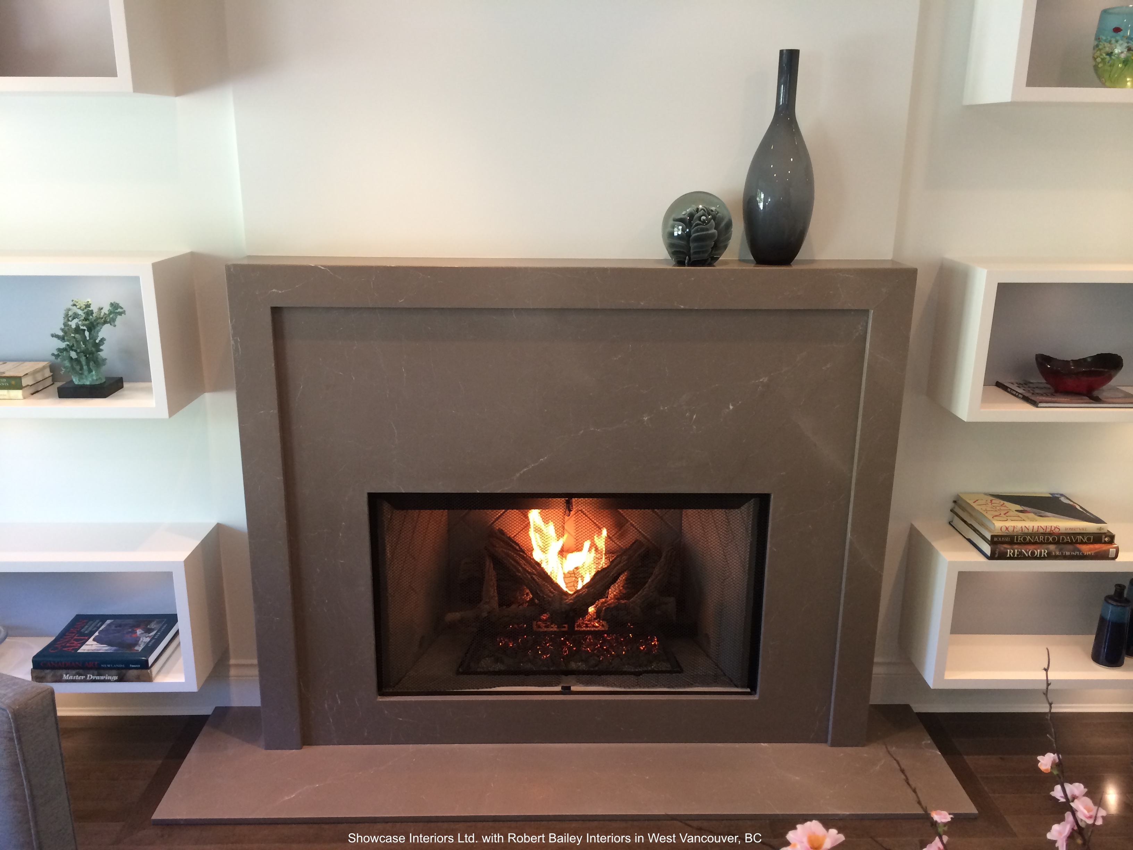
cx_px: 566
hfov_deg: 60.0
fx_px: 982
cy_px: 425
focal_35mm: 30
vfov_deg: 46.8
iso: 100
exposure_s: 1/30
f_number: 2.2
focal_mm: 4.12
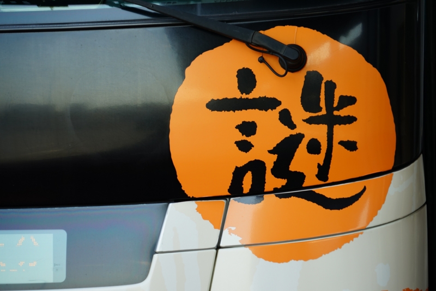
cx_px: 218
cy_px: 146
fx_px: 1769
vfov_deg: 9.4
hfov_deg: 14.1
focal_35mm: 146
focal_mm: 146
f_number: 5.6
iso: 160
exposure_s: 1/200
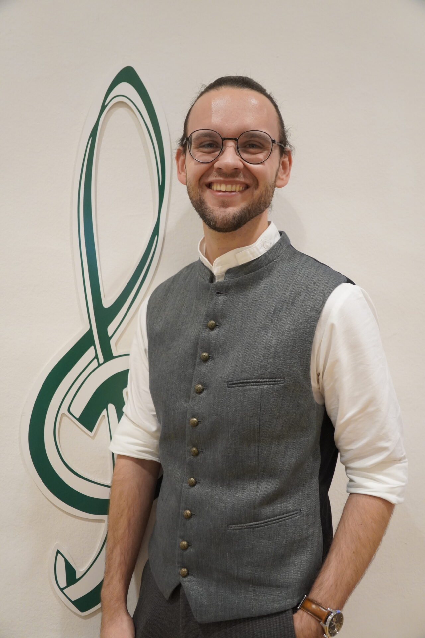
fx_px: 558
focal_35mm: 32
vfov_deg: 59.5
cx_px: 212
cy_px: 319
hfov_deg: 41.7
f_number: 4
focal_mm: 21
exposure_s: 1/160
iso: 2000
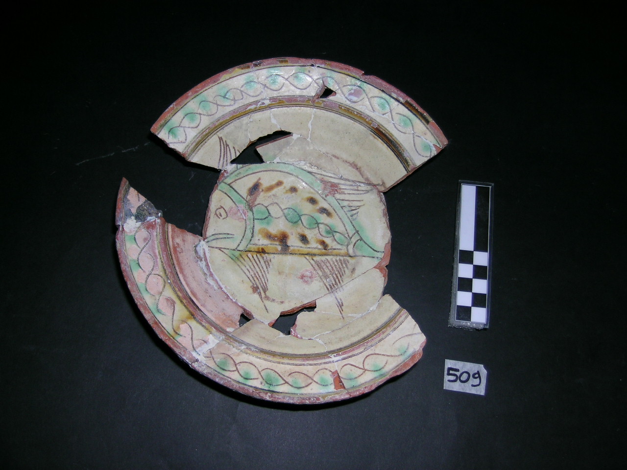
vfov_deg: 40.7
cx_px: 314
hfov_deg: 52.6
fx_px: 634
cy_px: 235
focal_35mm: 35
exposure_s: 1/60.1
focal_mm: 7.2
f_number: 3
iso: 50
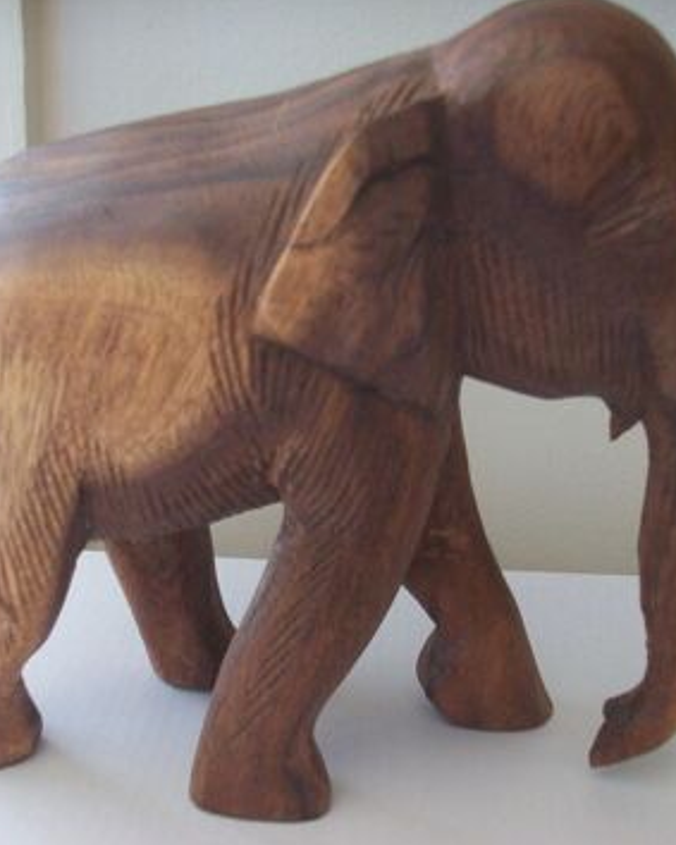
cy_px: 420
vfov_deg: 41.2
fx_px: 1126
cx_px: 315
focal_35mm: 45
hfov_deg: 33.4
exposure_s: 1/30
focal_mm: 5.7
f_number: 2.8
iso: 160
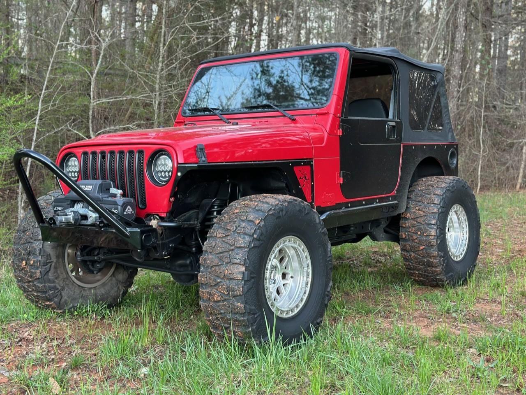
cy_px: 198
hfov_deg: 39.7
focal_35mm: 48
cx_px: 263
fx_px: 729
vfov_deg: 30.3
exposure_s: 1/63
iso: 125
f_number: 1.78
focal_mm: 6.86
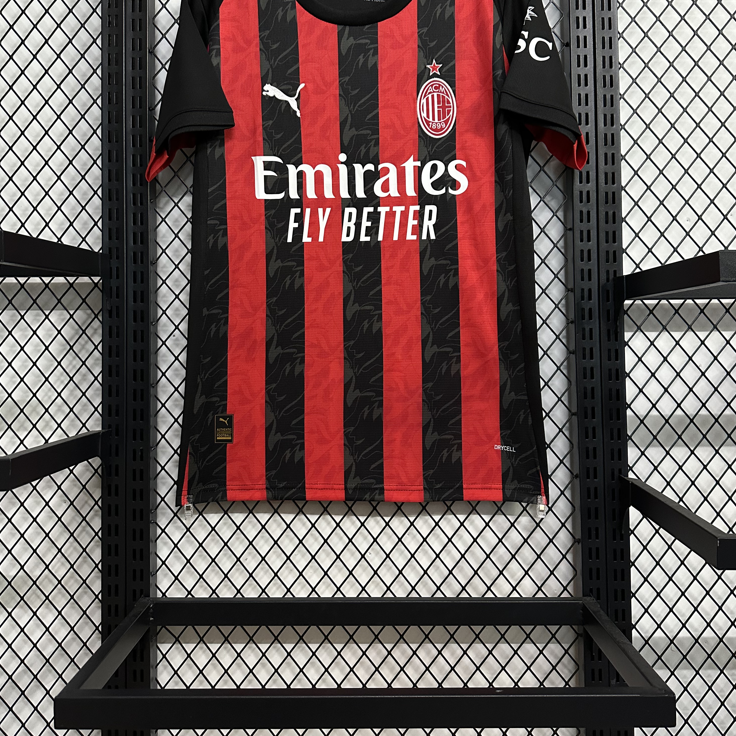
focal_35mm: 29
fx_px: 698
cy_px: 306
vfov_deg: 55.3
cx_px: 367
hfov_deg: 55.6
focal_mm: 6.86
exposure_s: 1/50
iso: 400
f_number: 1.78
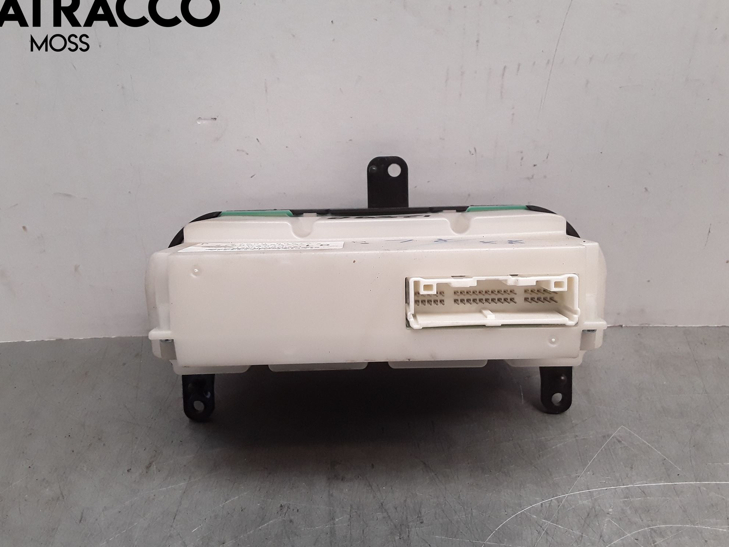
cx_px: 371
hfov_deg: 61.7
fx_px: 611
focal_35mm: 29
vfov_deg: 48.2
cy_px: 270
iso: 100
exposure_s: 1/146
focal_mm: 2.91
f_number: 1.9
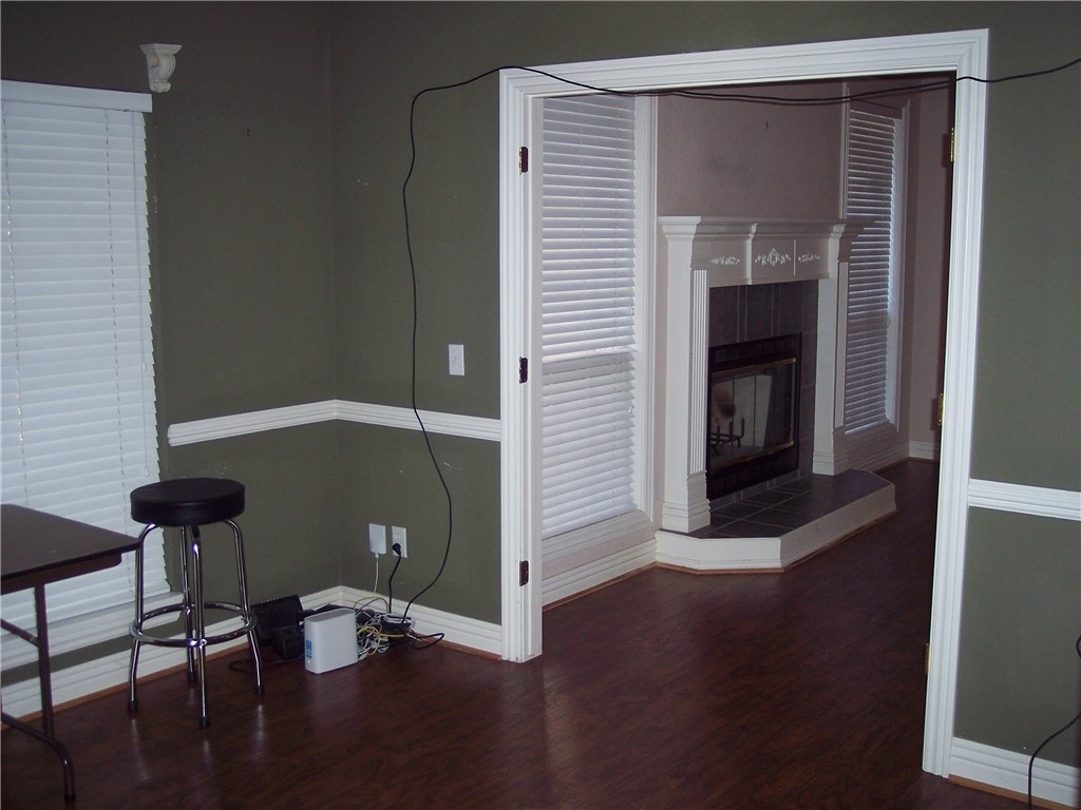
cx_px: 540
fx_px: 1218
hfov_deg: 47.9
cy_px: 405
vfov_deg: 36.8
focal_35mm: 39
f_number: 2.8
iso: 140
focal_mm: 8
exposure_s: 1/60
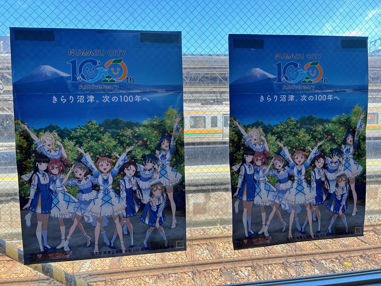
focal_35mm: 26
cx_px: 190
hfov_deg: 67.3
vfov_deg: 53.1
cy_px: 143
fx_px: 286
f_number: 1.5
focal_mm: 5.7
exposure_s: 1/349
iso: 50
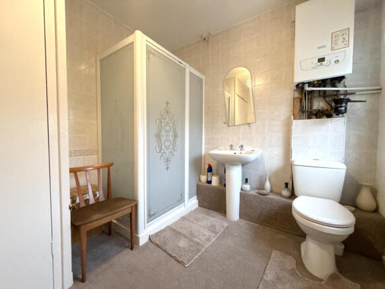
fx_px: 156
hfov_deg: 102.1
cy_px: 144
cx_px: 192
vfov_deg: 85.7
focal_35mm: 14
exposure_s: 1/100
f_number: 2.2
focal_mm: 2.22
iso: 320
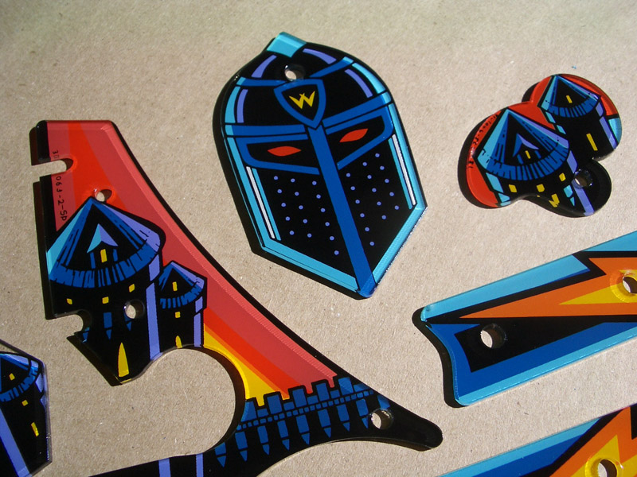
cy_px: 238
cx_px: 318
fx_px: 644
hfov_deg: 52.6
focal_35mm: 35
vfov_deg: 40.7
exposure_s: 1/500
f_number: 4.3
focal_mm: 5.8
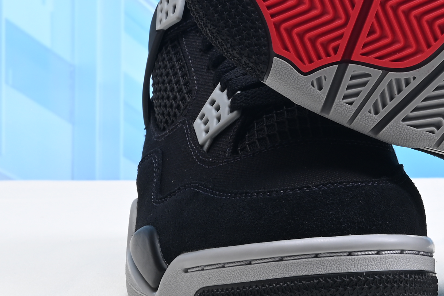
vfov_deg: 10.1
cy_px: -17
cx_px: 407
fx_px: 1653
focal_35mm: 134
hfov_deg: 15.1
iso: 100
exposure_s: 1/2
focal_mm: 37
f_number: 16
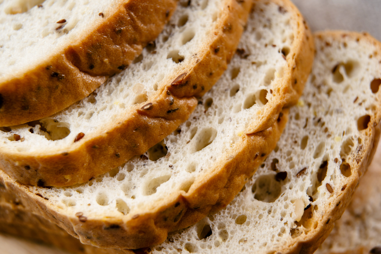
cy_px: 127
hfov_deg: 39.6
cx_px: 190
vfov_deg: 27.0
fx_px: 529
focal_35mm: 50
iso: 200
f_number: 3.5
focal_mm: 50
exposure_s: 1/125
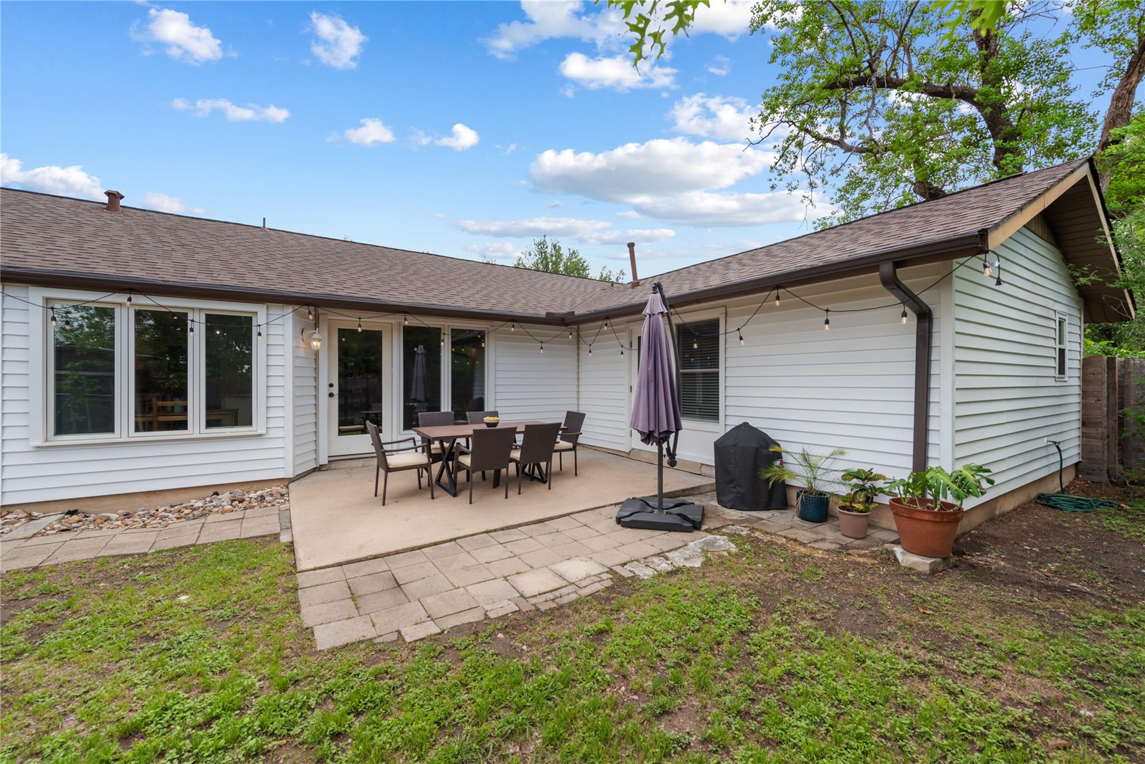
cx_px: 572
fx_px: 477
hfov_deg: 100.4
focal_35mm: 15
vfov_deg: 77.3
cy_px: 382
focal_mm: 15
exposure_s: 1/200
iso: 400
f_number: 8
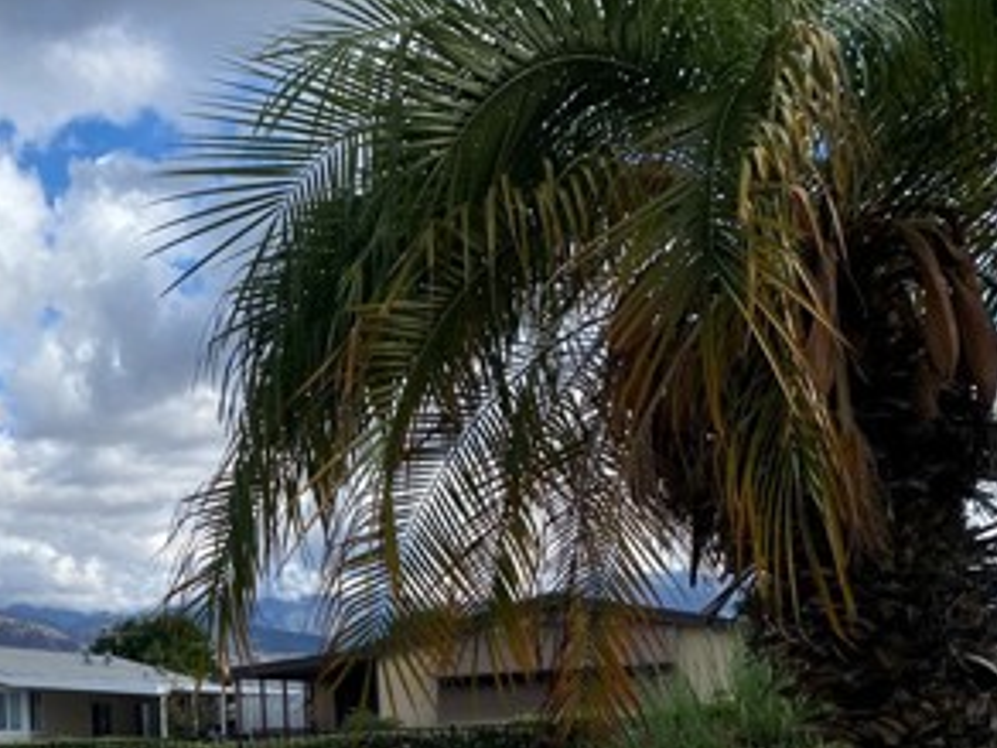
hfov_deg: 30.9
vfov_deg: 24.5
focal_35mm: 57
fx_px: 1642
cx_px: -38
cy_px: 748
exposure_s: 1/3040
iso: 32
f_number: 1.8
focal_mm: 4.25
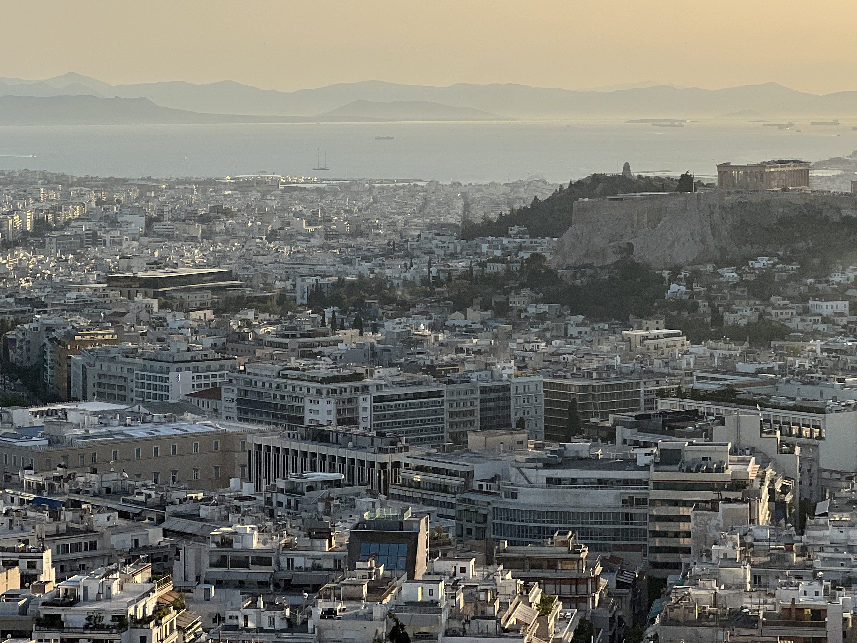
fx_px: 2971
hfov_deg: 16.4
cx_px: 421
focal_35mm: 120
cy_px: 189
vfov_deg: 12.3
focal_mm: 9
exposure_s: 1/911
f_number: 2.8
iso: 32
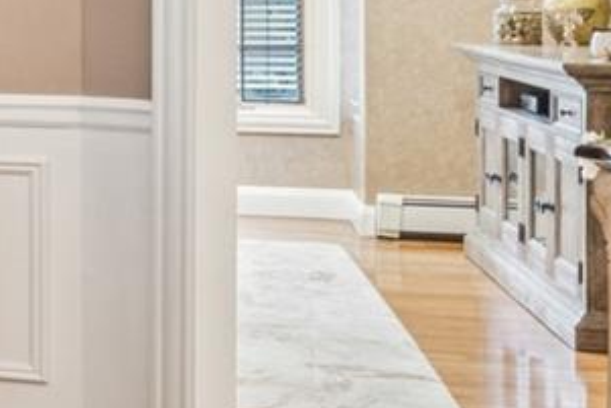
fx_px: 1732
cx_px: -767
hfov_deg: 14.6
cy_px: 13
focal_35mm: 102
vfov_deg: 13.3
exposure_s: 1/2
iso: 640
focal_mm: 15
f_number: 14
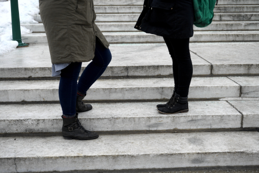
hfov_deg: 42.3
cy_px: 86
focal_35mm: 46
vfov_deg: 28.9
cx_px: 130
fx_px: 335
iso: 125
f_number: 5
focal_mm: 31
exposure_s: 1/160
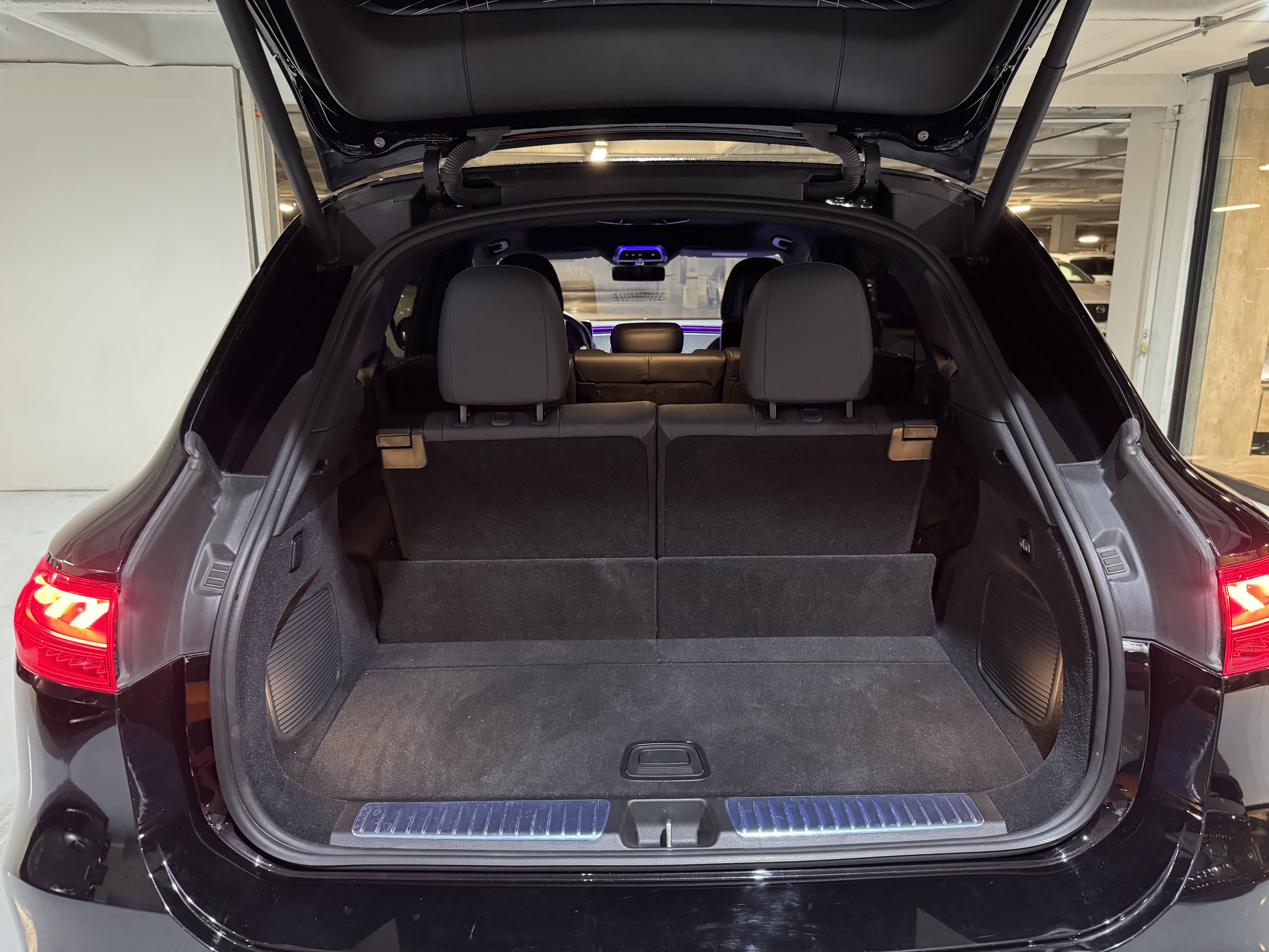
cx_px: 634
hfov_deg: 71.6
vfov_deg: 56.8
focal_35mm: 24
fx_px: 880
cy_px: 476
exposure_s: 1/30
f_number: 1.78
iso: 1000
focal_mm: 6.76
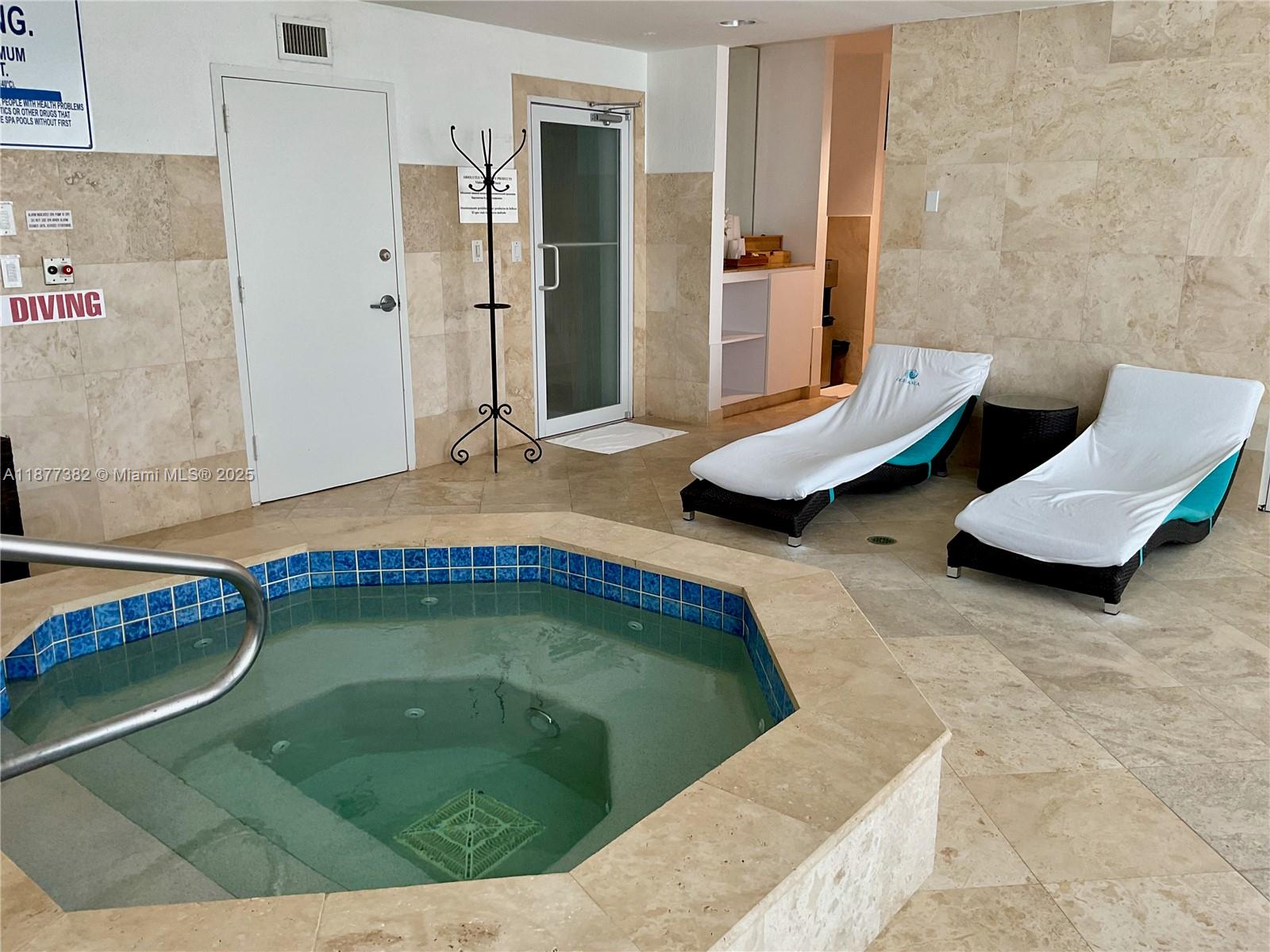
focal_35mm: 29
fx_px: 1064
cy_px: 476
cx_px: 635
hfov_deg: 61.7
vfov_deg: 48.2
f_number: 1.8
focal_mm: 3
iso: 50
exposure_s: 1/50
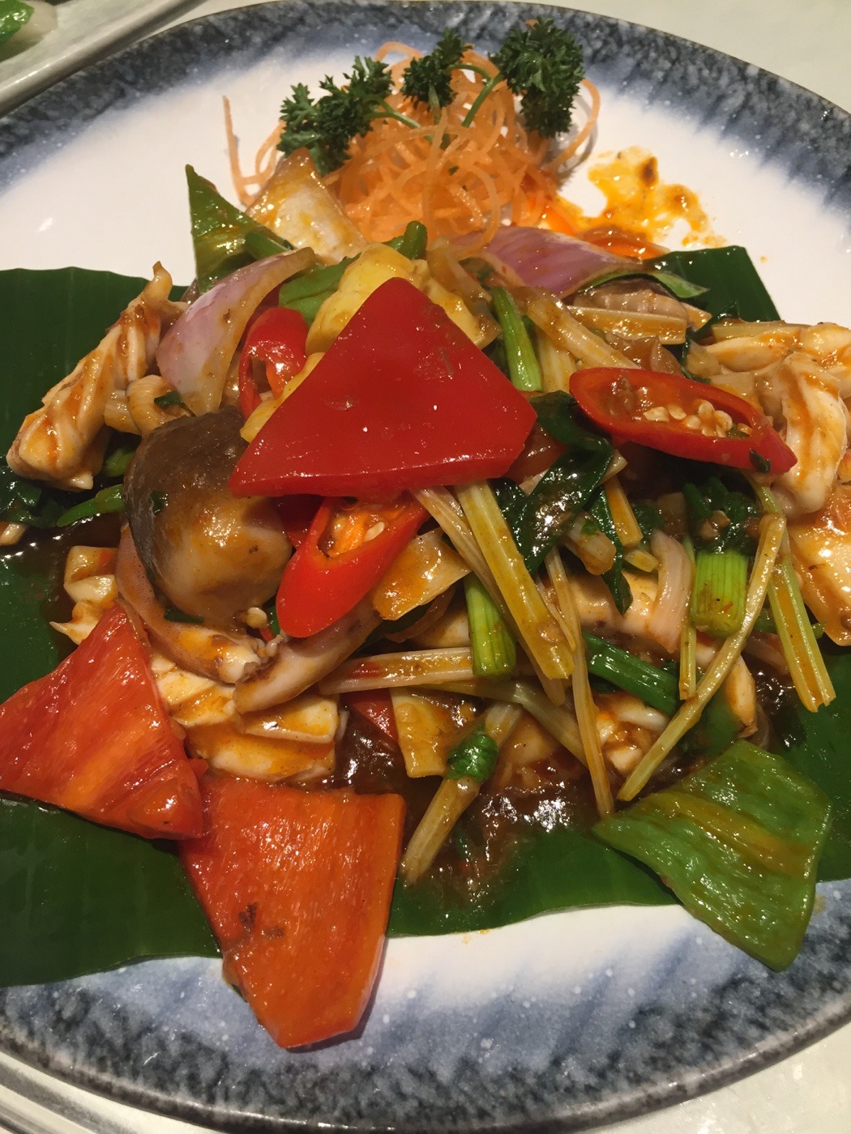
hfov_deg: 48.2
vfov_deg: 61.7
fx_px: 951
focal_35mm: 29
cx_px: 426
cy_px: 567
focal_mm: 4.15
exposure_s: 1/33
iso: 50
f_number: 2.2
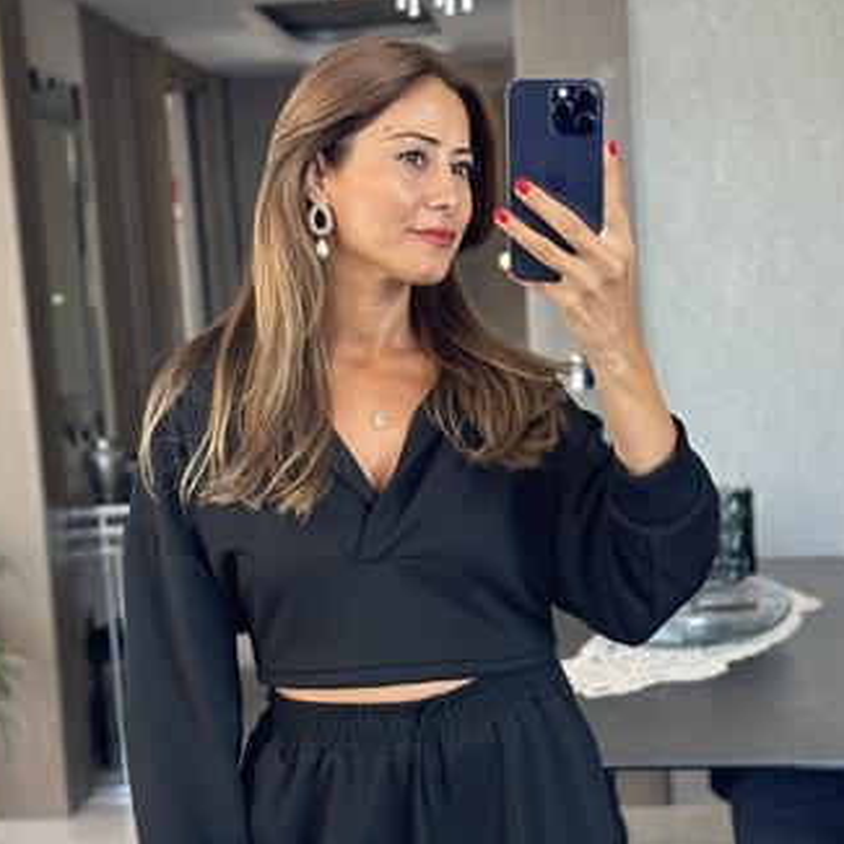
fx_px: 1821
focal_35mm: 66
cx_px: 416
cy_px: 527
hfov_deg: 26.1
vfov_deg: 26.0
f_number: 1.78
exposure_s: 1/86
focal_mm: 6.86
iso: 125
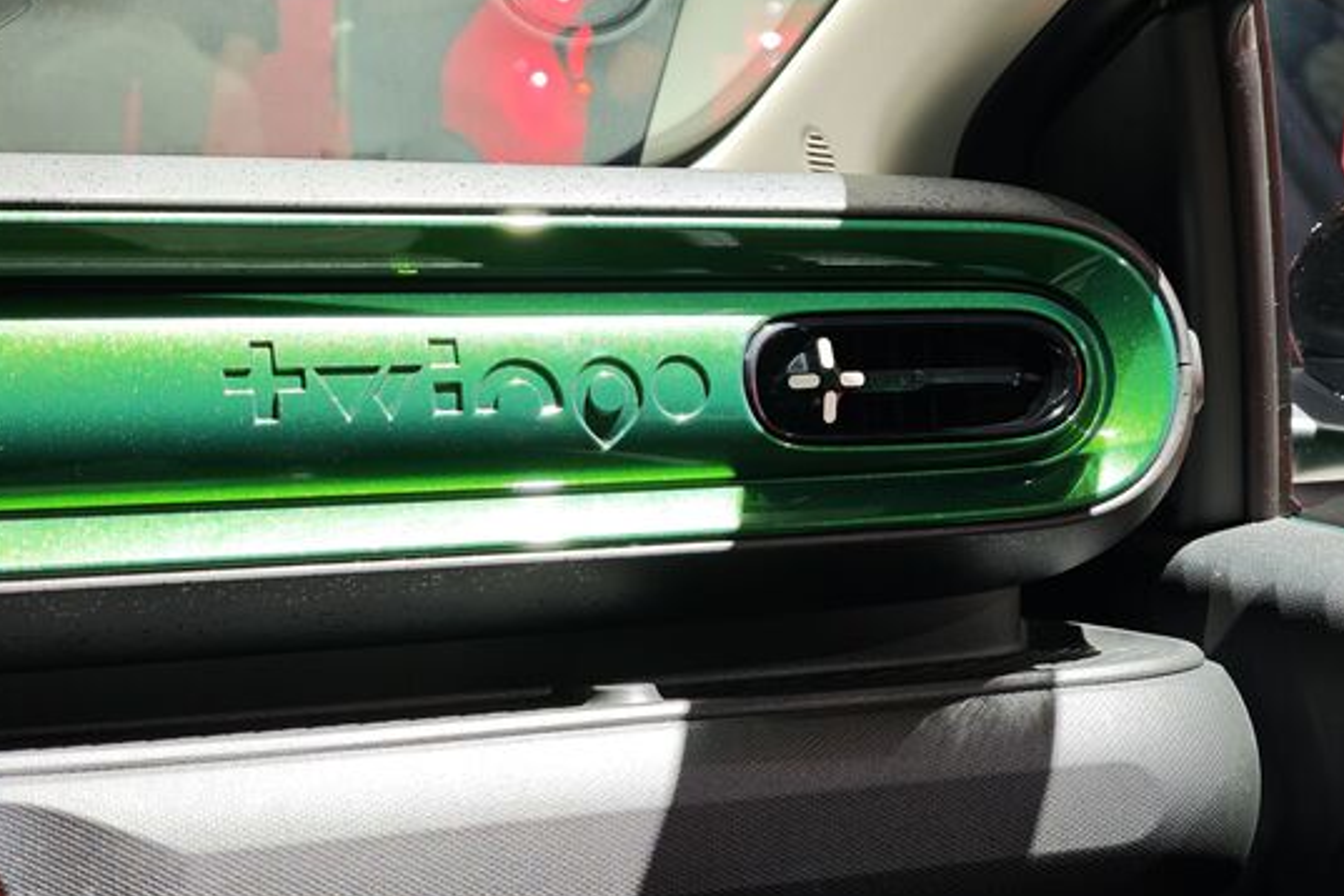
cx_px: 666
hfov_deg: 27.3
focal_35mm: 74
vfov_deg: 18.4
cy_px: 445
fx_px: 2762
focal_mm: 11.5
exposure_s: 1/100
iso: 320
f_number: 1.8
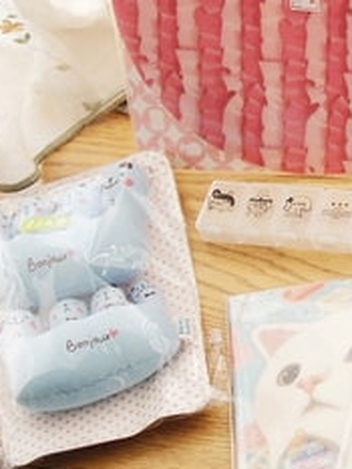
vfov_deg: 14.2
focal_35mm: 138
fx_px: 1874
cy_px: 186
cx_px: 581
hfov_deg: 10.3
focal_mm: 35
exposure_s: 1/100
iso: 100
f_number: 1.8
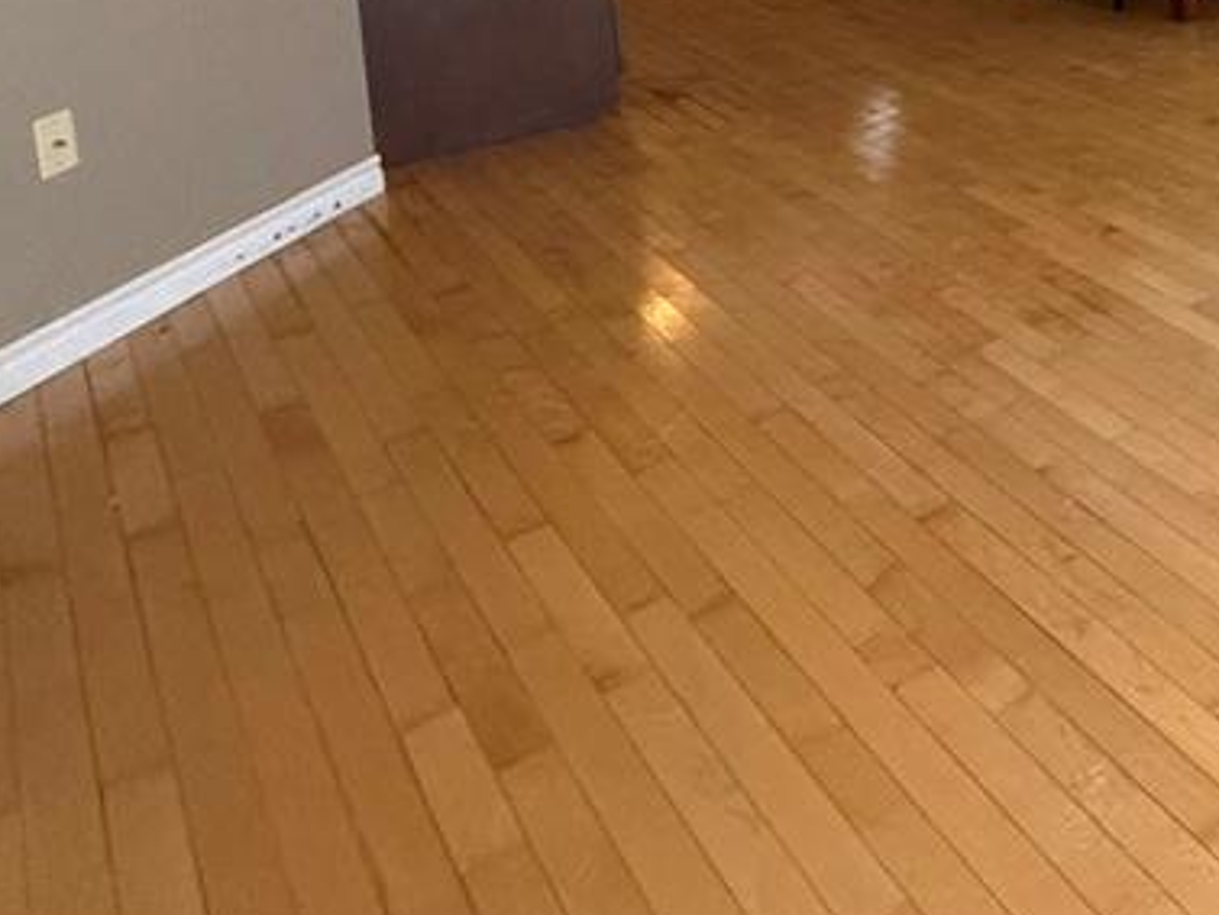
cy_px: -178
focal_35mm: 38
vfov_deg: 31.7
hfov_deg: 37.5
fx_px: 1339
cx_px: 1449
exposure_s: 1/99
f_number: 2.2
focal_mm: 2.22
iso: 250
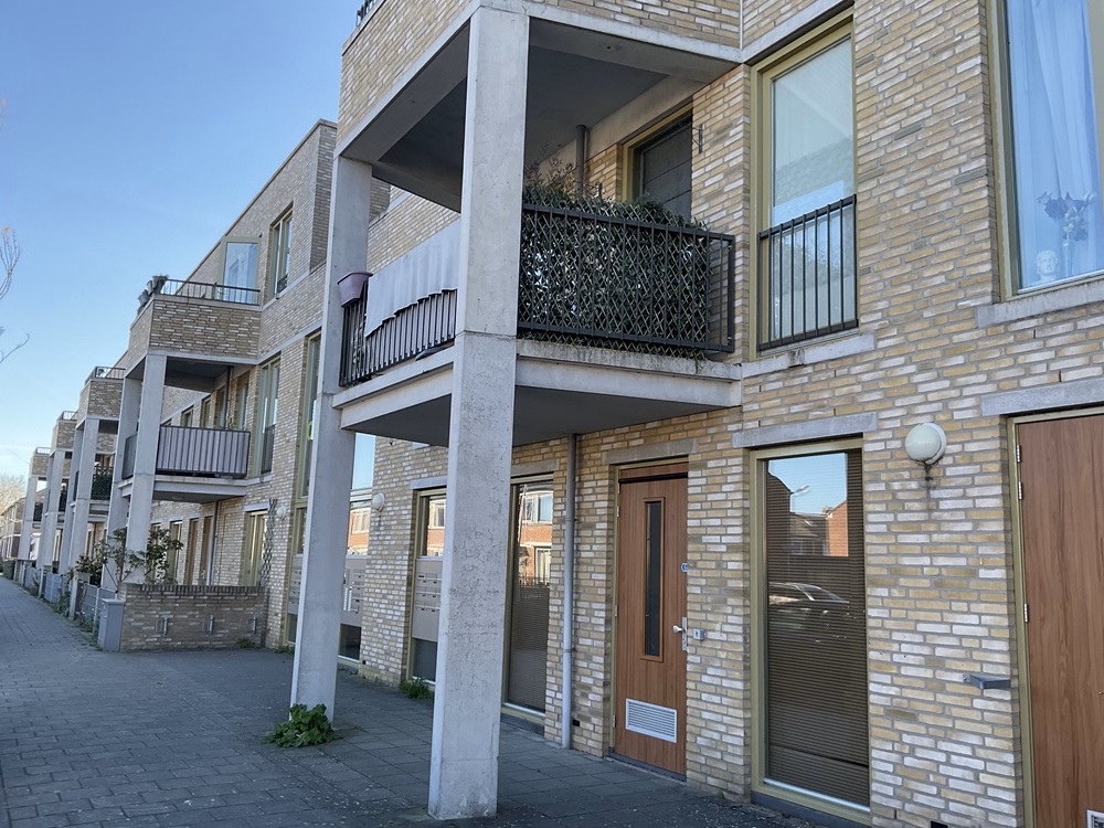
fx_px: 925
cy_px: 414
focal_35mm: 29
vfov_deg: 48.2
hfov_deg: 61.7
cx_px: 552
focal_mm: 3
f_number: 1.8
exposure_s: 1/274
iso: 16
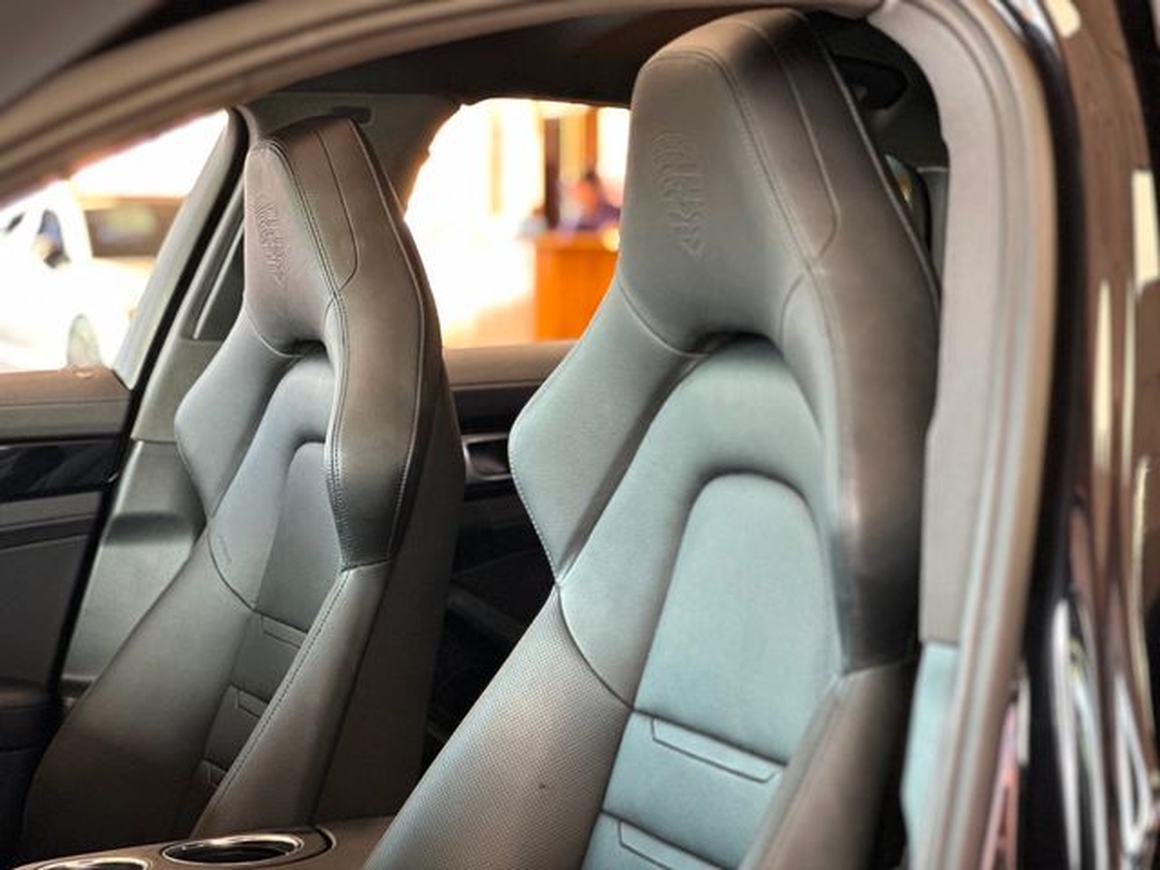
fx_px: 2580
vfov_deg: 19.1
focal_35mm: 77
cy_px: 435
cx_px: 580
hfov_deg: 25.3
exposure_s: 1/40
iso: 200
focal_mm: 9
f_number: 2.8
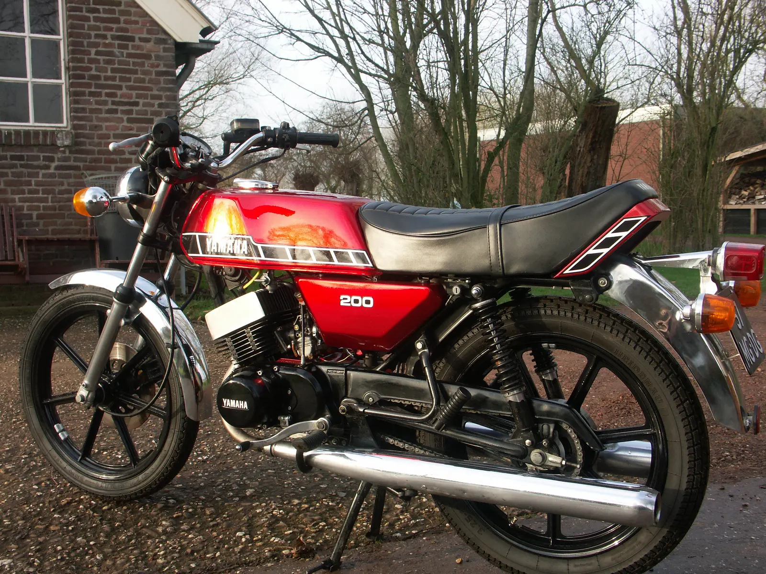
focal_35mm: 42
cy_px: 287
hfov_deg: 44.8
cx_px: 383
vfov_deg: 34.3
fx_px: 929
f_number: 5.6
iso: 100
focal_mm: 10.93
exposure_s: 1/100
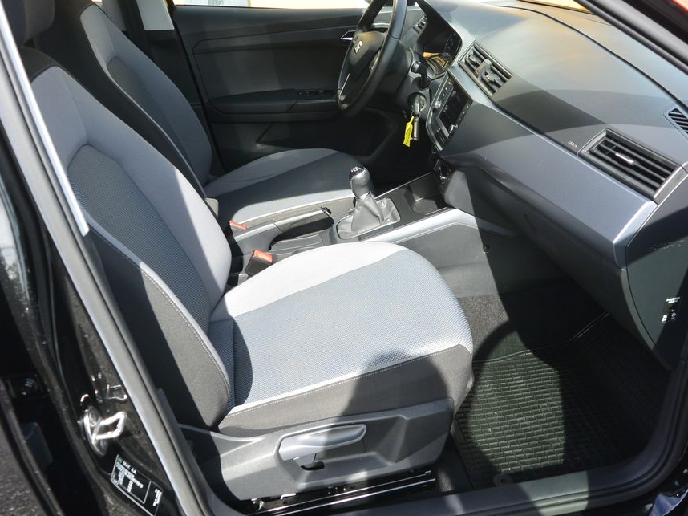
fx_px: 616
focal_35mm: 31
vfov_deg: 45.4
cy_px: 269
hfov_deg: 58.1
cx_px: 395
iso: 160
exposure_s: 1/320
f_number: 4
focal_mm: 10
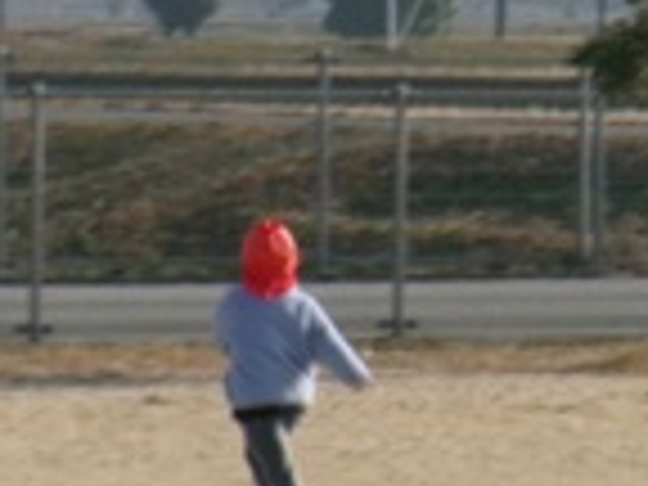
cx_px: 832
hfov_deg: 3.6
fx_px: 10183
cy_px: 225
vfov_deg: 2.7
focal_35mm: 544
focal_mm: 25.5
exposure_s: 1/70
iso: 100
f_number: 17.1
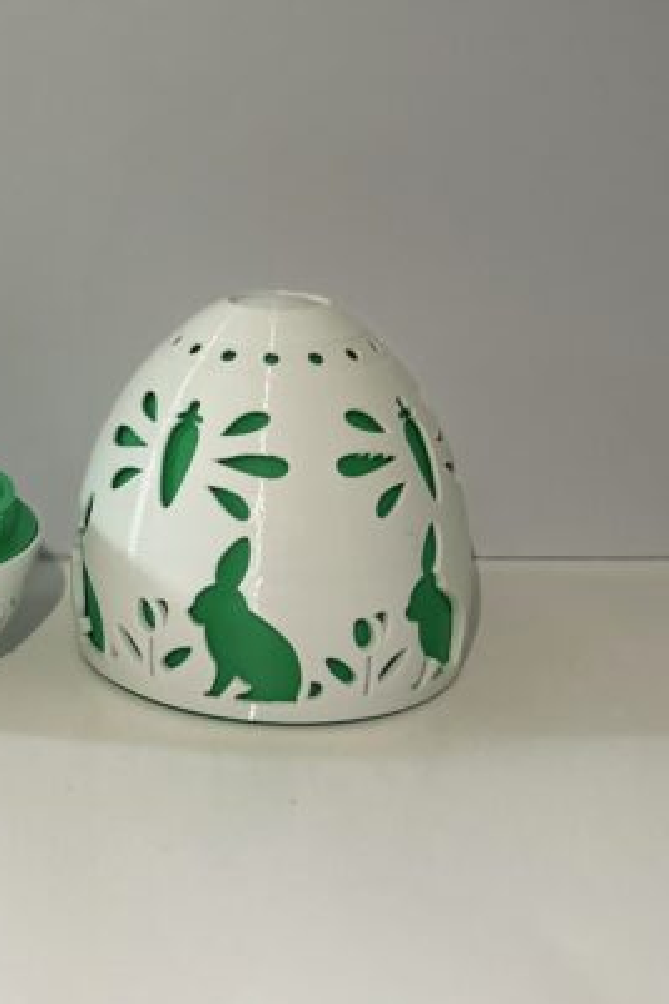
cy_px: 396
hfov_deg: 23.9
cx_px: -3
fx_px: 1506
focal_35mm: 54
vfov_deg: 36.7
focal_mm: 5.7
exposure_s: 1/60
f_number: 1.5
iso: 200
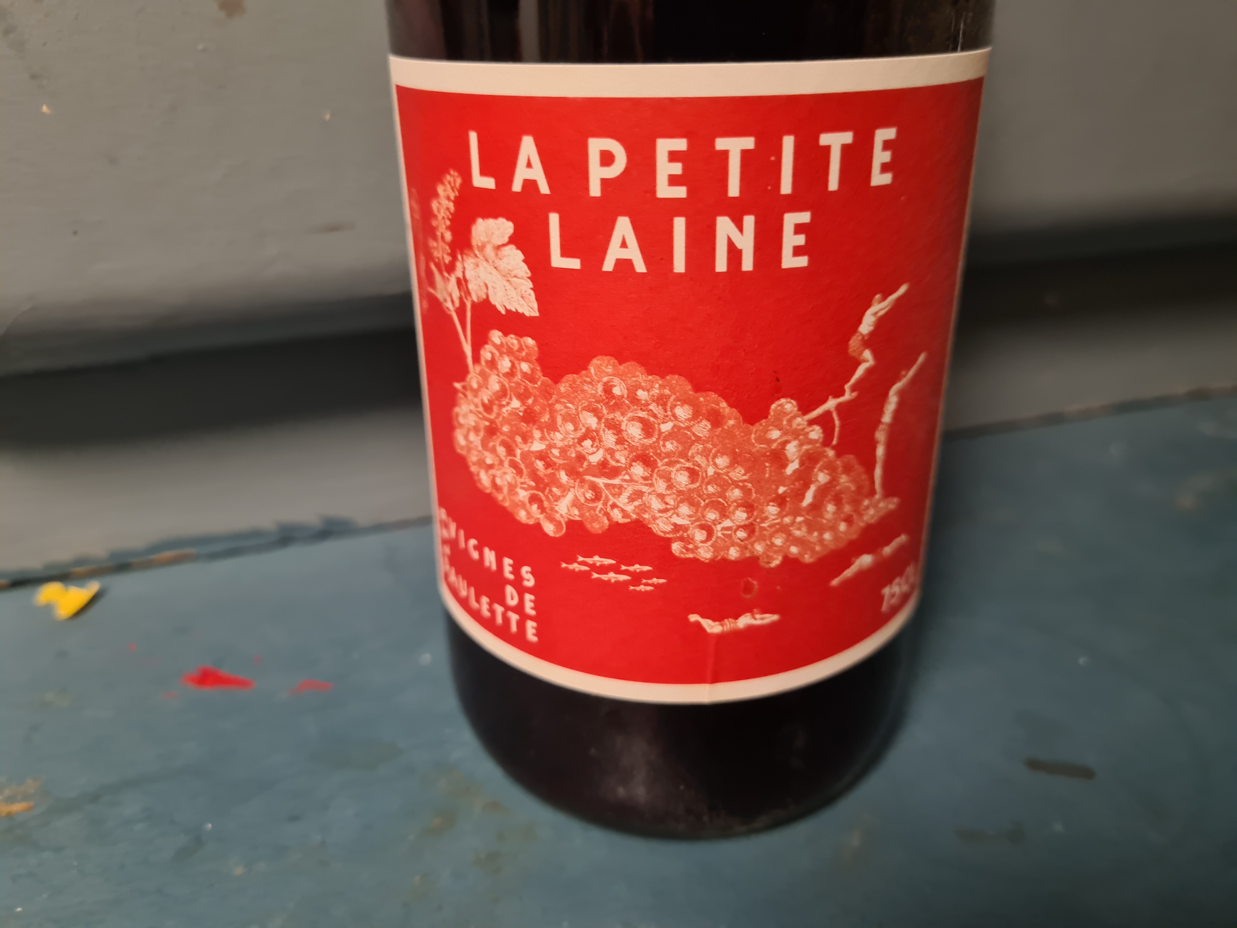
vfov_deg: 53.1
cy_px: 464
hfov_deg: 67.3
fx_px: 929
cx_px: 618
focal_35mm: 26
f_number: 1.8
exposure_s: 1/50
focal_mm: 5.4
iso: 250
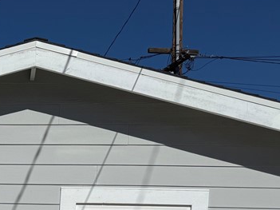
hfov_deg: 24.5
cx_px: -76
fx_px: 566
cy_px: 294
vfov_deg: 19.0
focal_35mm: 70
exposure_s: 1/17544
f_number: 1.78
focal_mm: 6.76
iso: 50
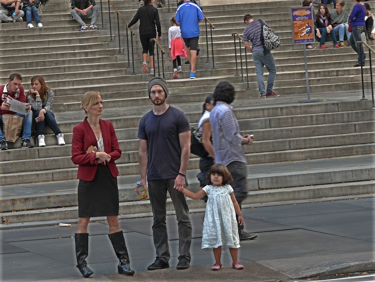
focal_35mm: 185
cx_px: 188
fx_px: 2004
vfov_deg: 8.0
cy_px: 141
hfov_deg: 10.7
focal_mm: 35
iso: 100
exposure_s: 1/40
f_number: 5.6
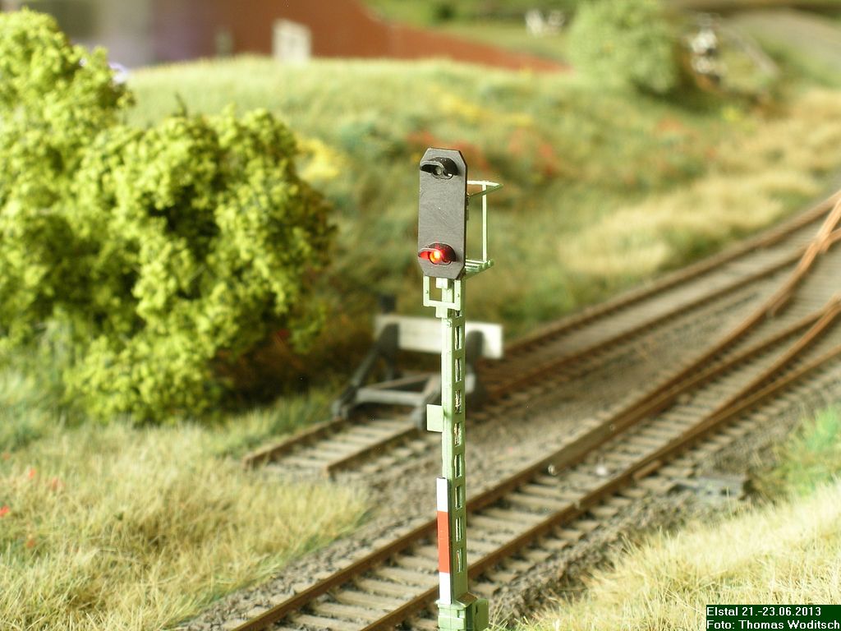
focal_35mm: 116
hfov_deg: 17.0
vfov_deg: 12.8
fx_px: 2818
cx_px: 420
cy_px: 316
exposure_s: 1.58
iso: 50
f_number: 7.3
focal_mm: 24
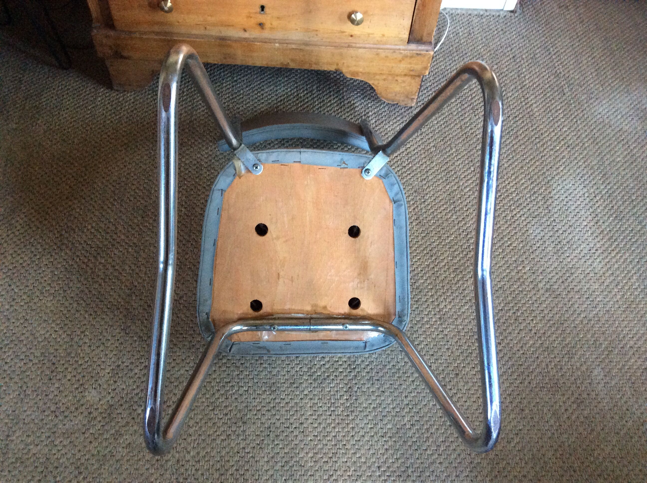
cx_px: 324
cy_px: 242
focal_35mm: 32
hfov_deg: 56.9
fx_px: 597
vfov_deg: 44.1
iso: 320
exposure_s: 1/17
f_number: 2.4
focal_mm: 3.3
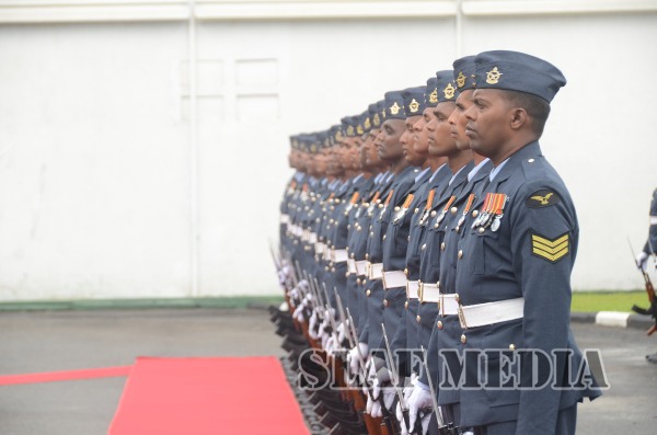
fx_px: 3059
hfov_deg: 12.3
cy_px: 218
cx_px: 328
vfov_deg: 8.1
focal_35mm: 168
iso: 250
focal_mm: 112
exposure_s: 1/200
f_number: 6.3
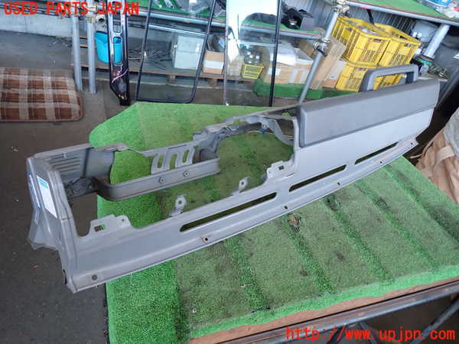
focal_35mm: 25
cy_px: 172
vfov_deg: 54.9
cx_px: 230
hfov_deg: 69.4
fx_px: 331
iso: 200
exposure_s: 1/60
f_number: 2
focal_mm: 4.5
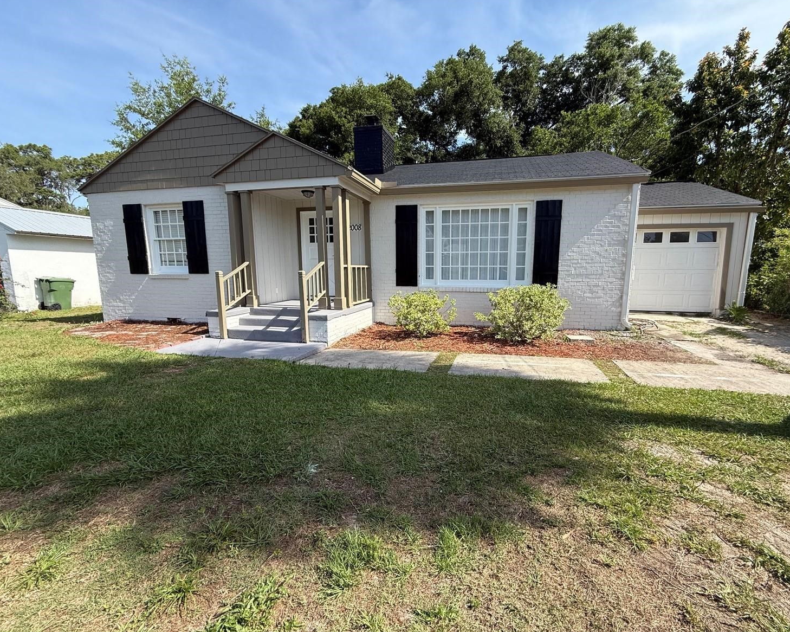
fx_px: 351
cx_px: 422
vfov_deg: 84.0
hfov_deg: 96.7
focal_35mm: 15
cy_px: 319
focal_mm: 2.22
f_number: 2.2
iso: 50
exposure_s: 1/1105
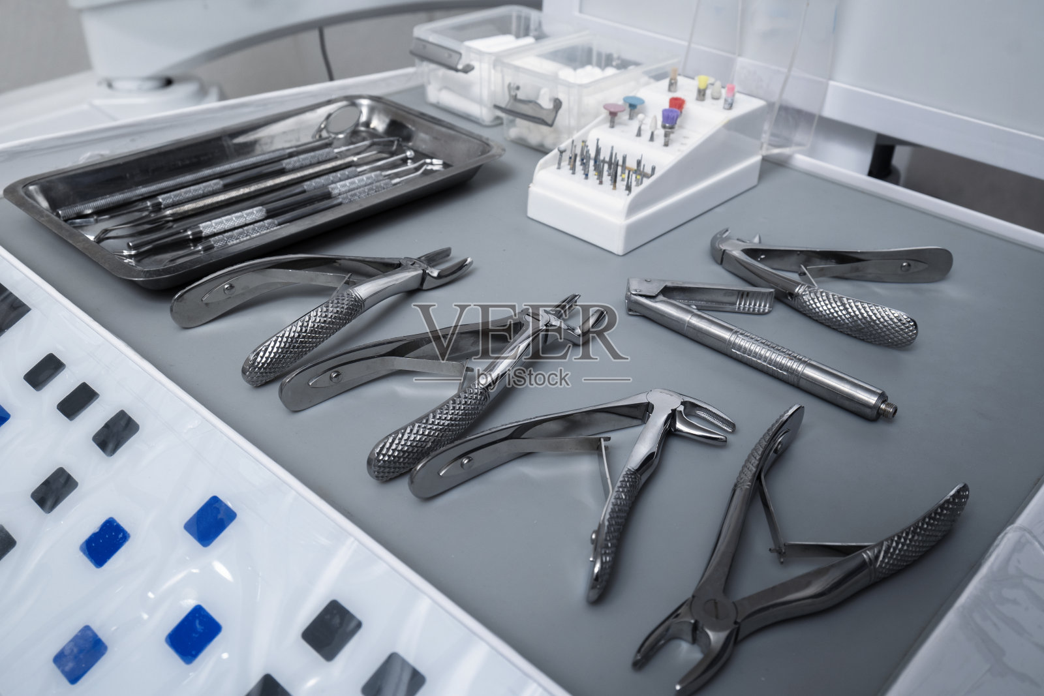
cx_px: 522
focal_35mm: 33
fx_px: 957
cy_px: 348
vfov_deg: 40.0
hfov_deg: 57.2
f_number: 8
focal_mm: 22
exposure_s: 1/100
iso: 100
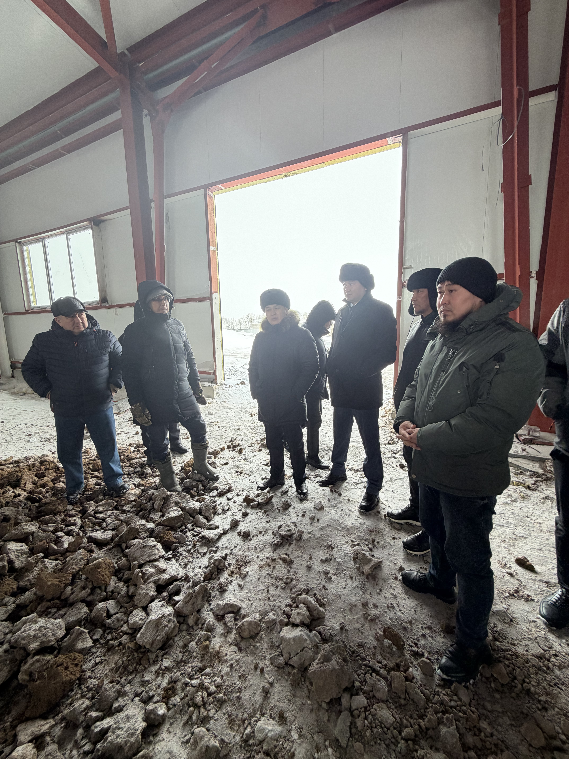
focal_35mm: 14
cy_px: 380
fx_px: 307
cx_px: 284
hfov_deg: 85.7
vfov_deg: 102.1
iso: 50
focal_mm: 2.22
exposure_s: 1/140
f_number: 2.2
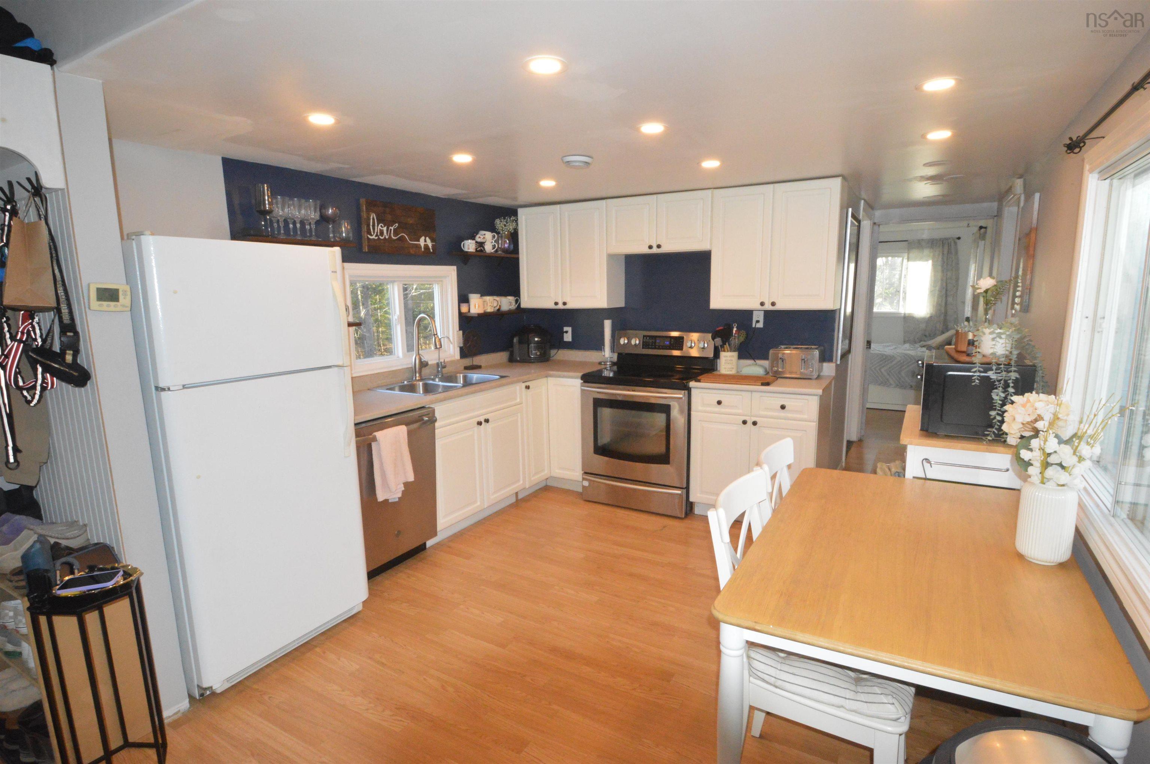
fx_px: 551
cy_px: 382
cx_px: 575
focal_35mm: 17
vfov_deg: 69.5
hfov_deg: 92.5
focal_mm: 11.5
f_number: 3.5
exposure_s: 1/60
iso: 3200
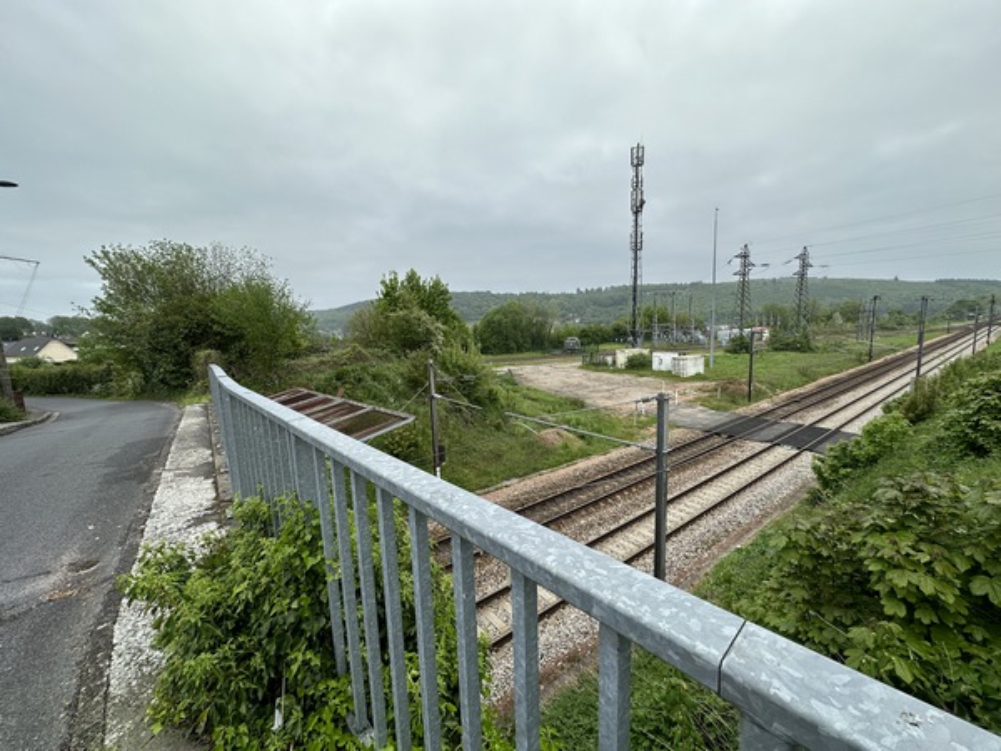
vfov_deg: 85.7
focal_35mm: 14
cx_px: 500
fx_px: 405
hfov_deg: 102.1
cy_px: 376
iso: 40
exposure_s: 1/678
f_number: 2.2
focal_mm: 2.22
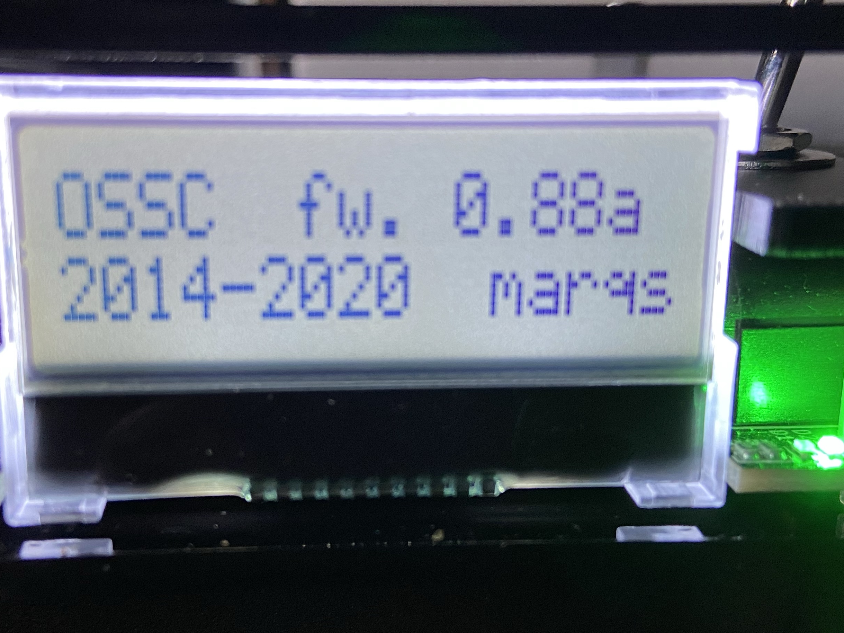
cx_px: 379
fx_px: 1048
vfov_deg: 33.6
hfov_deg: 43.8
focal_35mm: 43
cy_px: 321
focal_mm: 4.25
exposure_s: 1/53
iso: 125
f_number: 1.8
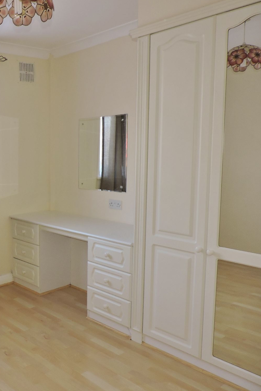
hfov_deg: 35.5
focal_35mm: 34
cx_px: 5
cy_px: 196
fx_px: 370
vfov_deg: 55.8
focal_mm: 4.3
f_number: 3
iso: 140
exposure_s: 1/40
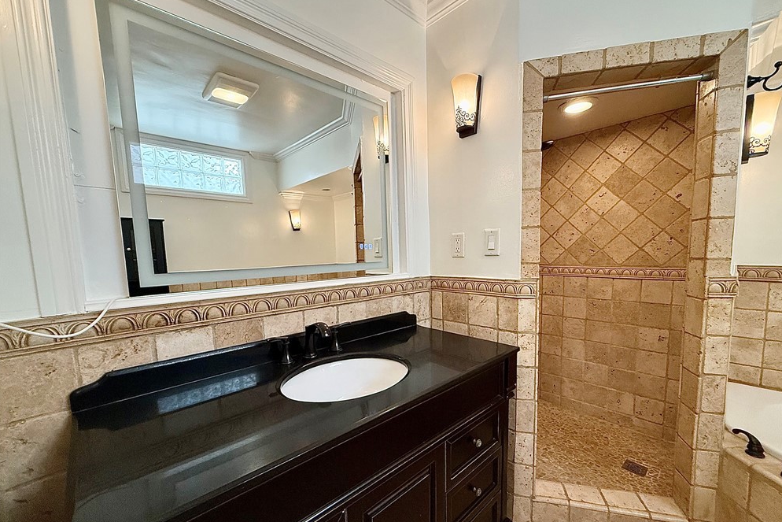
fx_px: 326
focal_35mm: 15
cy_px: 285
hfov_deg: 100.4
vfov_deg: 77.2
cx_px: 399
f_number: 2.2
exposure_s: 1/60
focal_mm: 2.22
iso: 320
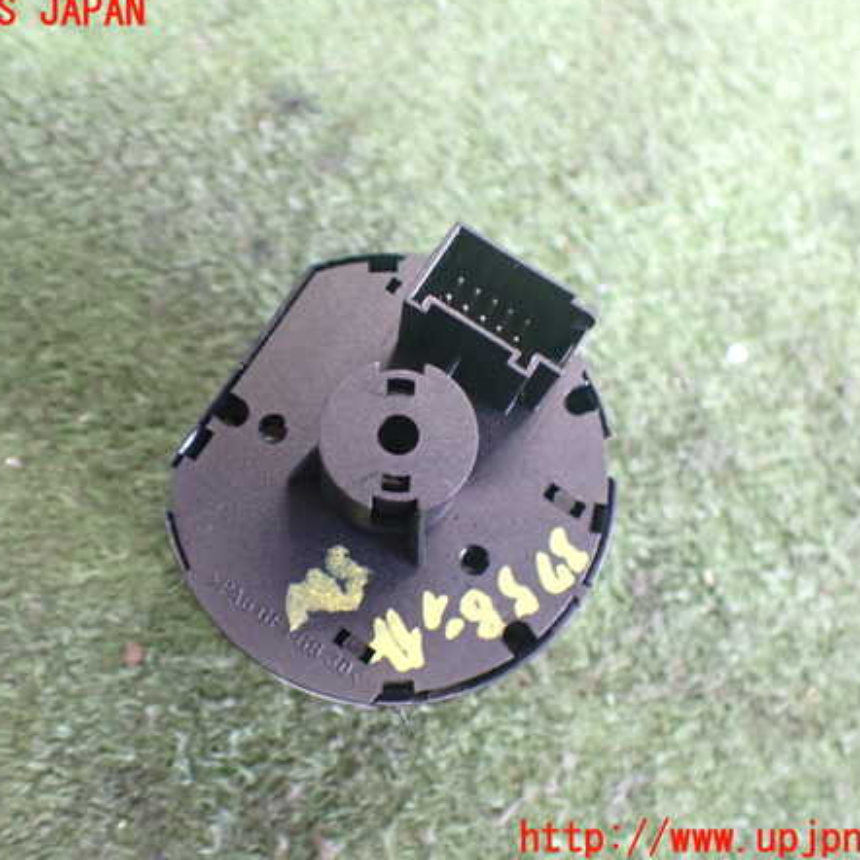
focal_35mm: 36
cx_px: 376
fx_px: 1012
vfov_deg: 46.0
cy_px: 426
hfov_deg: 45.9
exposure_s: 1/40
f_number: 2.3
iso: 800
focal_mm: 5.4
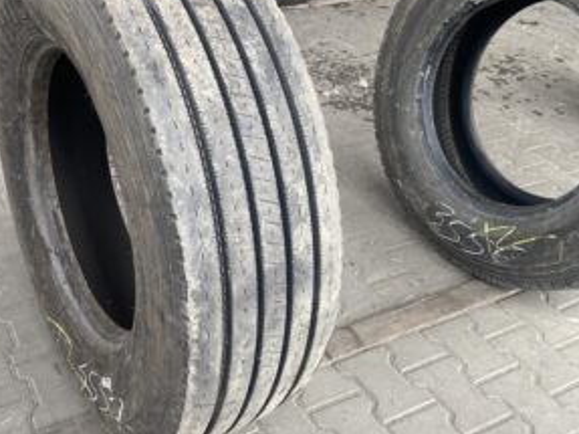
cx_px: 210
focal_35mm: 39
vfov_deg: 36.7
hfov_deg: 47.4
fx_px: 652
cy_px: 183
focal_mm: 4.25
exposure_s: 1/122
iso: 50
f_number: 1.8
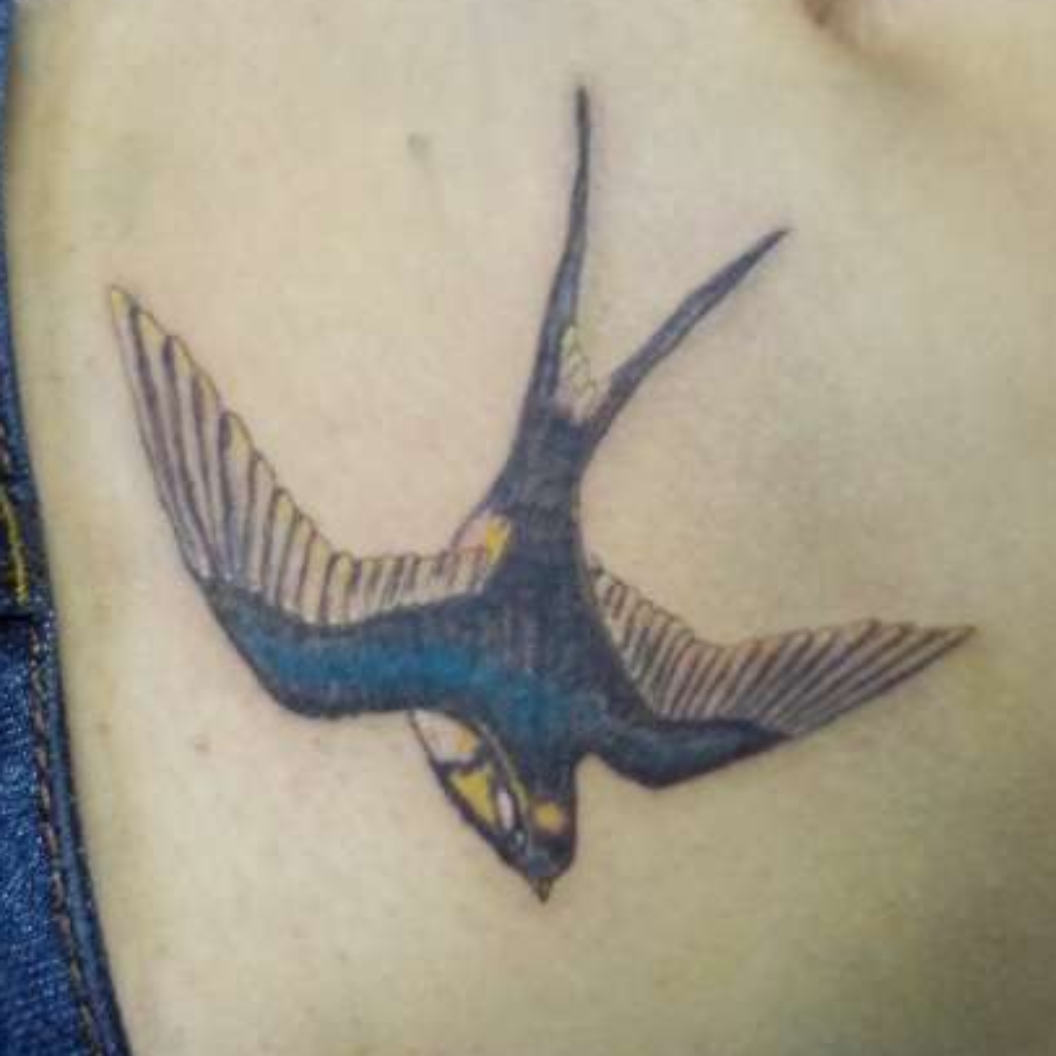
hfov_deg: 36.0
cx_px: 476
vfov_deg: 36.1
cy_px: 505
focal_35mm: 47
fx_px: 1622
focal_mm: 6.5
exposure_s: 1/15
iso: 160
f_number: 3.1
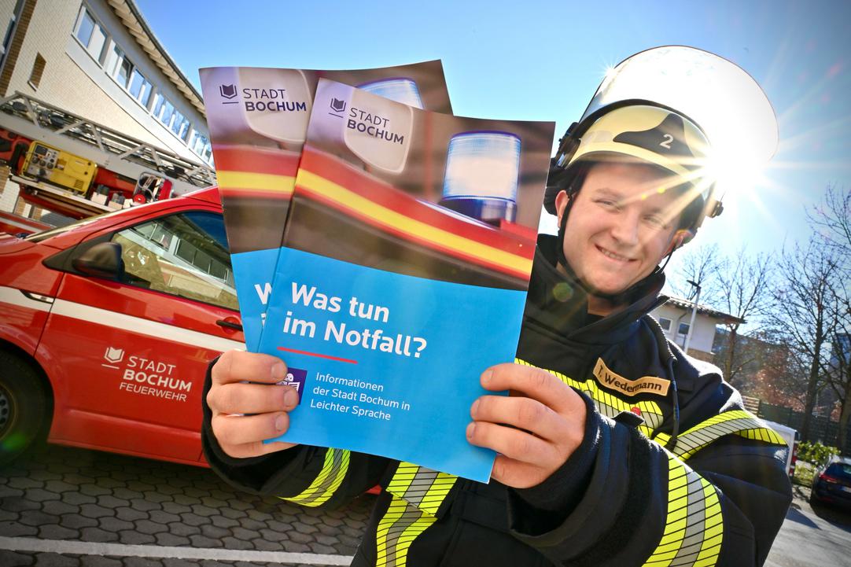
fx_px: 567
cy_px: 284
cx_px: 426
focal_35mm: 24
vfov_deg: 53.1
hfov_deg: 73.8
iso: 220
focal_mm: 24
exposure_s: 1/80
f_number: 22
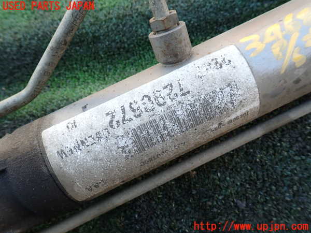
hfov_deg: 69.4
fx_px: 225
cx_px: 156
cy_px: 116
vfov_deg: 54.9
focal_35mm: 25
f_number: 2.8
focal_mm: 4.5
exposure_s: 1/80
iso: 100
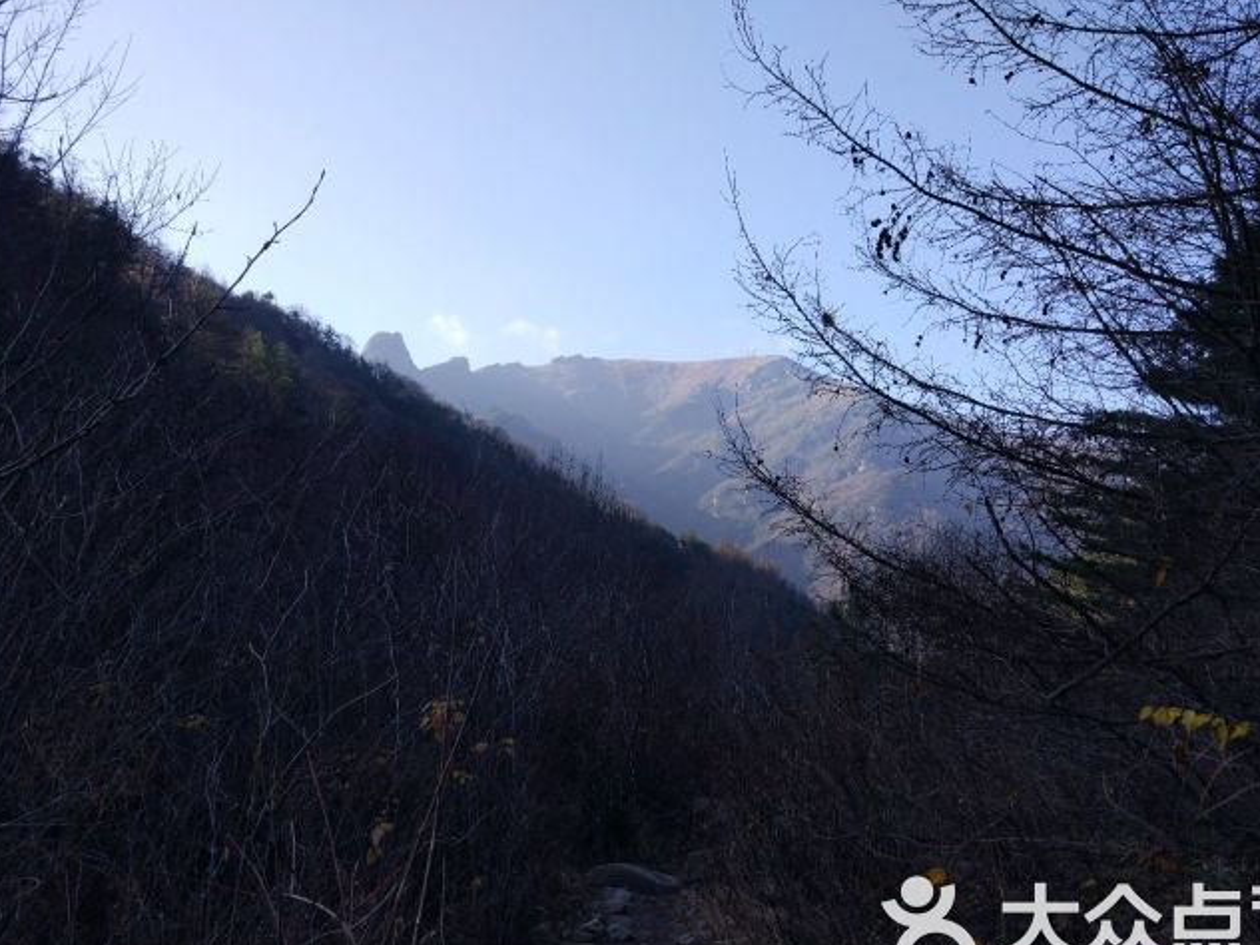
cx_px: 684
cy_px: 503
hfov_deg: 58.3
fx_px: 1128
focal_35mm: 31
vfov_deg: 45.4
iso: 100
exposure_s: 1/526
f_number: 2
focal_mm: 4.26
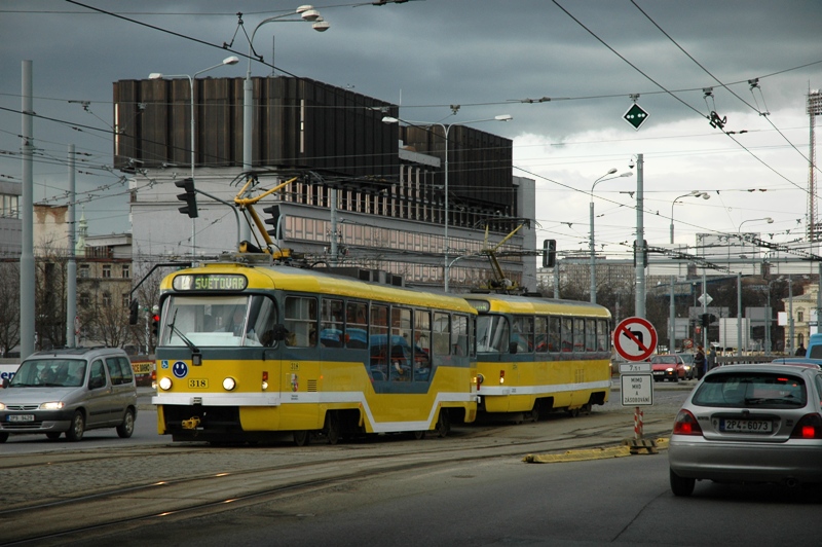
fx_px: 2395
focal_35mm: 105
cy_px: 274
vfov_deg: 13.0
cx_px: 411
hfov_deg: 19.5
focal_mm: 70
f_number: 5.6
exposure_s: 1/320
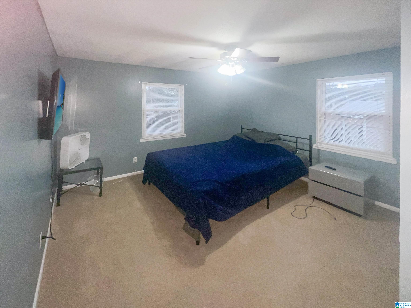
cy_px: 154
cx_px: 206
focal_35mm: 13
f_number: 1.8
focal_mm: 1.57
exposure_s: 1/60
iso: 100
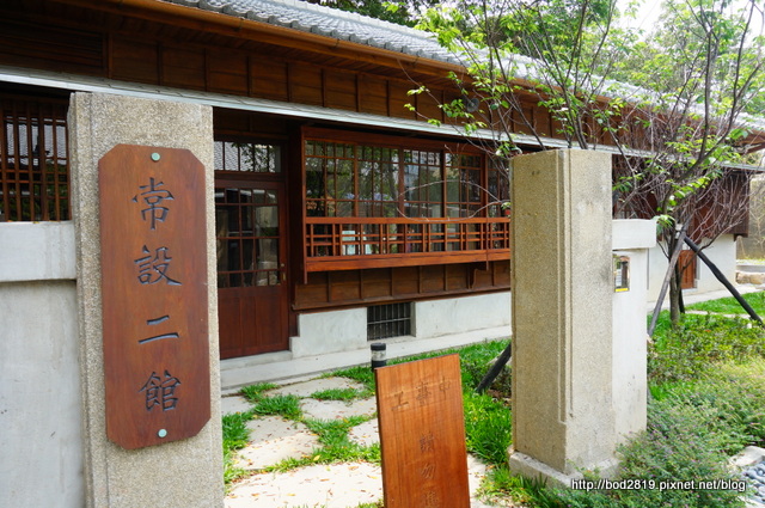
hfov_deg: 73.8
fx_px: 509
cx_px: 382
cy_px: 254
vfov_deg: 53.0
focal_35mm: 24
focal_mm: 16
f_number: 10
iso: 200
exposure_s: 1/60
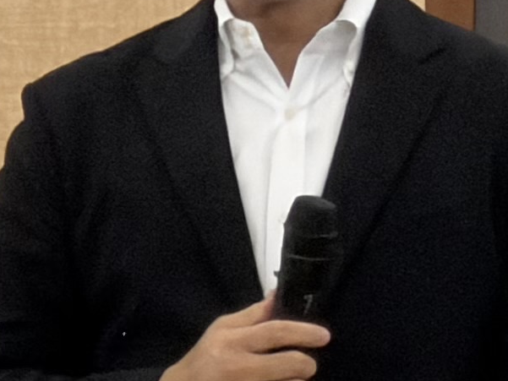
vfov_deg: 1.1
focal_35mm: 1342
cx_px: 249
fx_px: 19698
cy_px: 11
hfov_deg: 1.5
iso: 160
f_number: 2.8
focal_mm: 16.89
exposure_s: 1/121
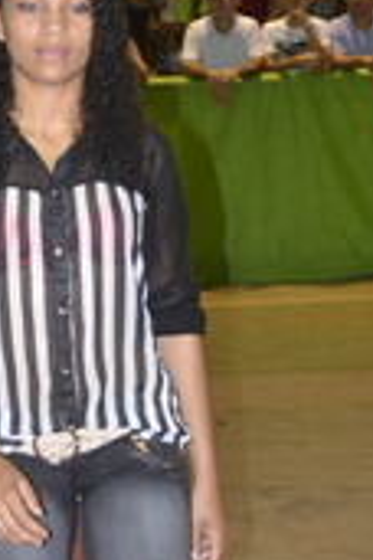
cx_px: 49
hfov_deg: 7.2
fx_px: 2968
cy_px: 473
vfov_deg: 10.7
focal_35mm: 191
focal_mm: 44
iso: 1600
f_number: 4.5
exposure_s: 1/60
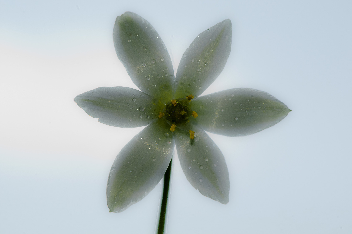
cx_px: 176
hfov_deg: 9.2
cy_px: 117
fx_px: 2197
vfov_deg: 6.1
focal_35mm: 225
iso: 640
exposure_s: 1/125
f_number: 13
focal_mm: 150
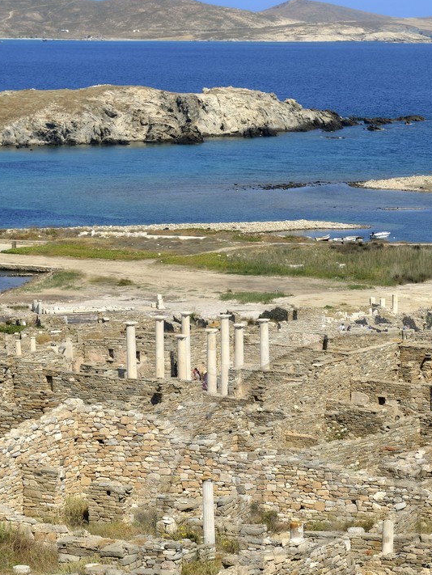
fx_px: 2228
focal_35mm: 134
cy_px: 557
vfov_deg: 14.5
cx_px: 381
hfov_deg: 11.0
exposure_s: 1/320
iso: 200
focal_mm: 62
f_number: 11
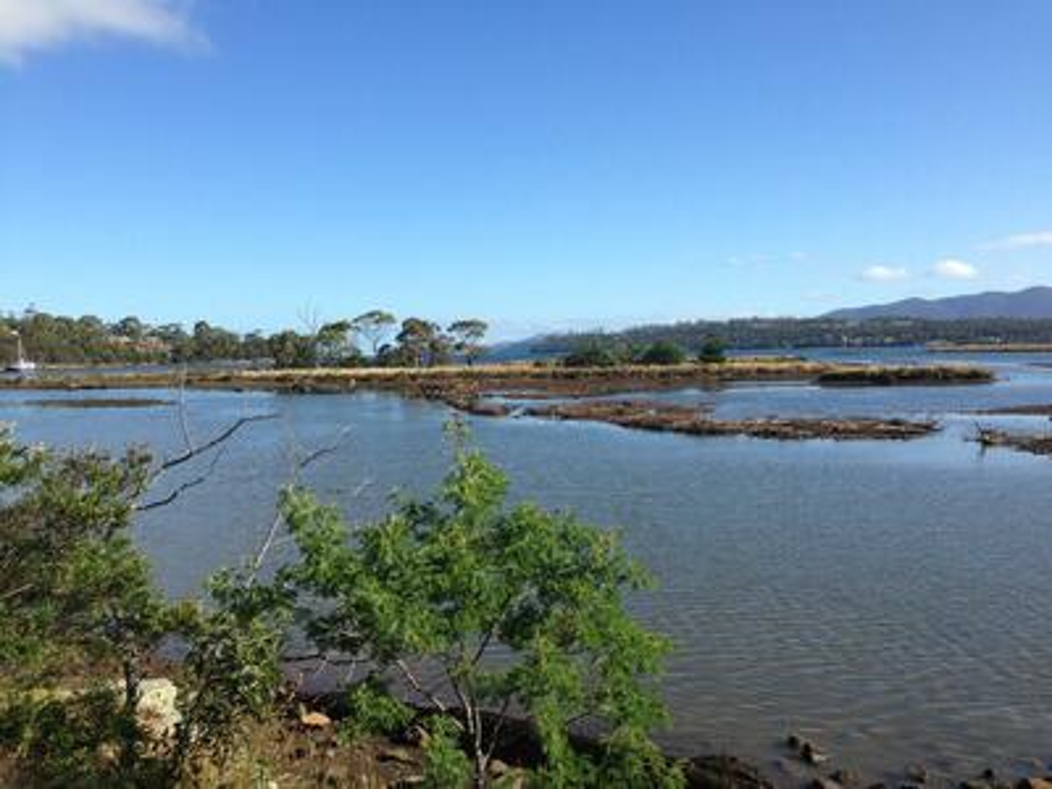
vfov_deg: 42.9
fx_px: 1003
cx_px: 526
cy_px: 394
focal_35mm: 33
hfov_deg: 55.4
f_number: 2.4
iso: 50
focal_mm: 4.12
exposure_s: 1/1355
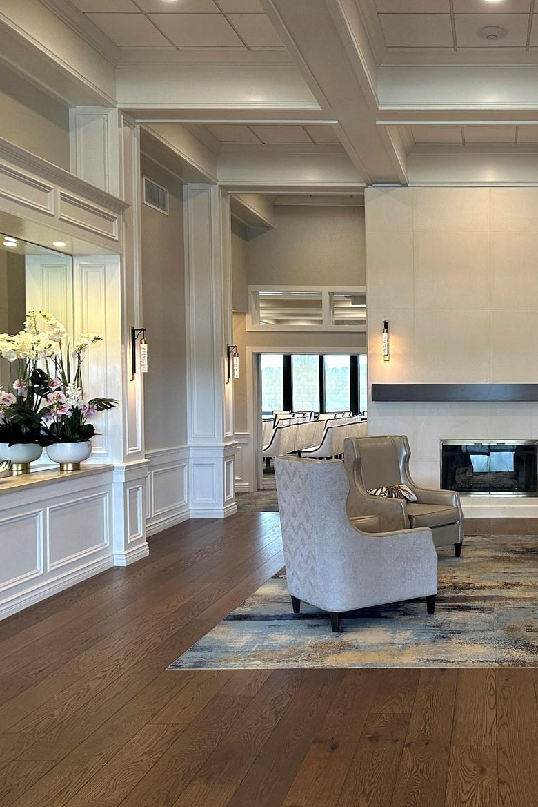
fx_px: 829
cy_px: 401
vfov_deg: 51.9
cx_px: 493
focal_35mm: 37
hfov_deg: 33.8
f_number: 1.8
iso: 32
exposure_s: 1/2273
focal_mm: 4.25
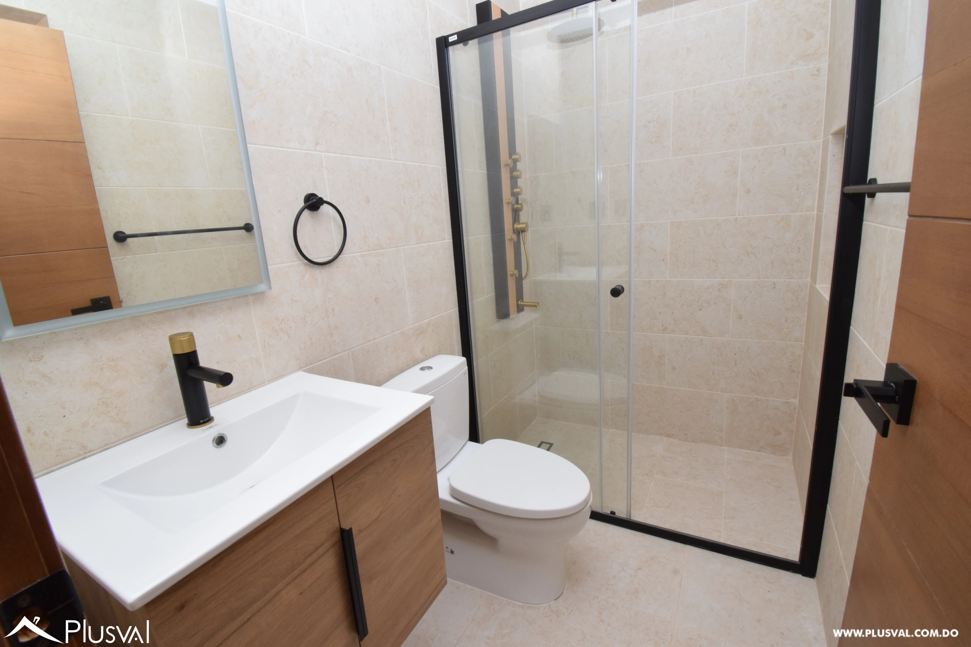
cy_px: 324
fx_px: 405
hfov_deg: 100.4
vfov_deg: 77.3
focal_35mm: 15
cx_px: 486
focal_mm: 10
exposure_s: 1/160
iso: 800
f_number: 16
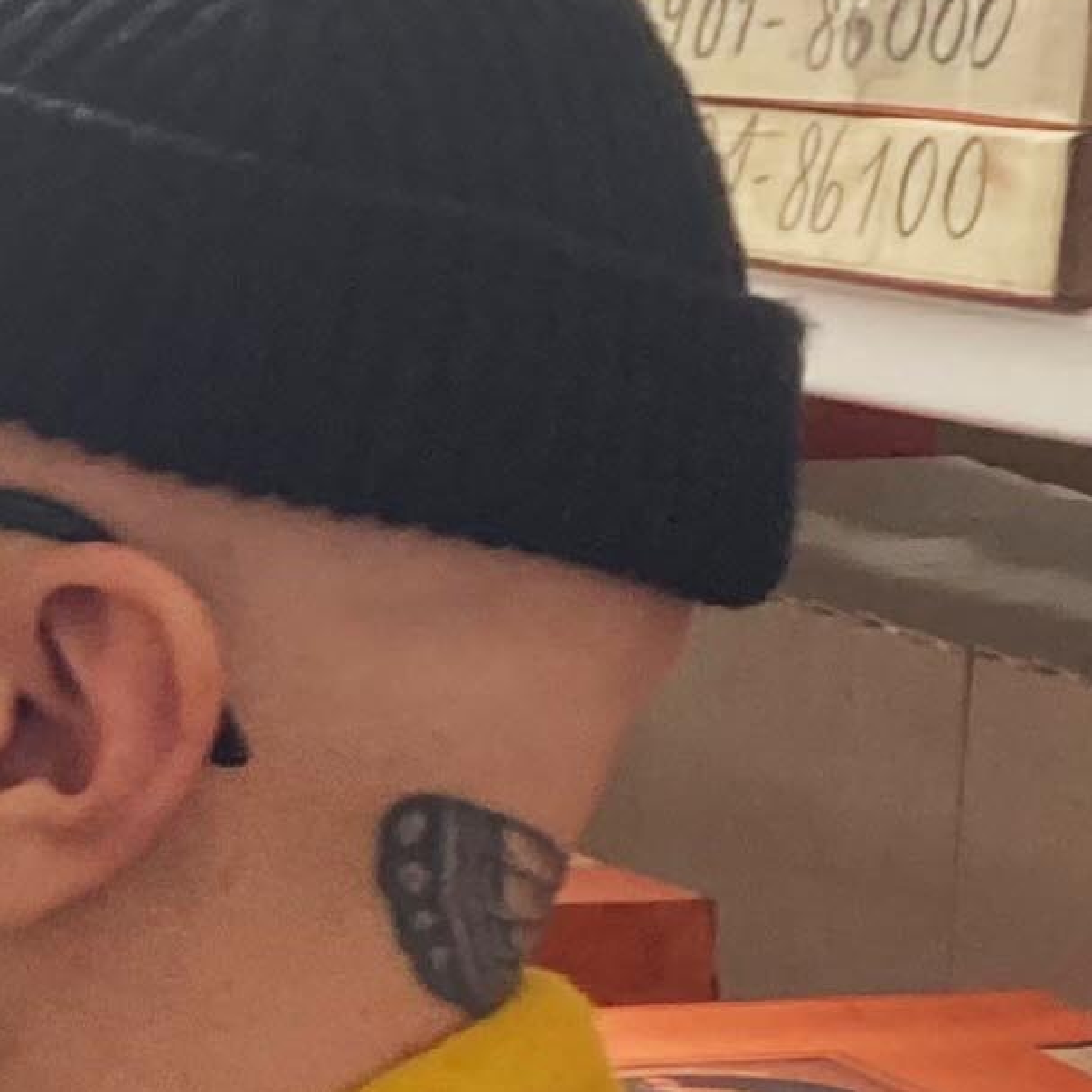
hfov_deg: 9.6
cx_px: -1571
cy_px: 956
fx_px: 5746
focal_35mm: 161
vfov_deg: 10.8
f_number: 1.8
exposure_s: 1/50
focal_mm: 3.99
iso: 80
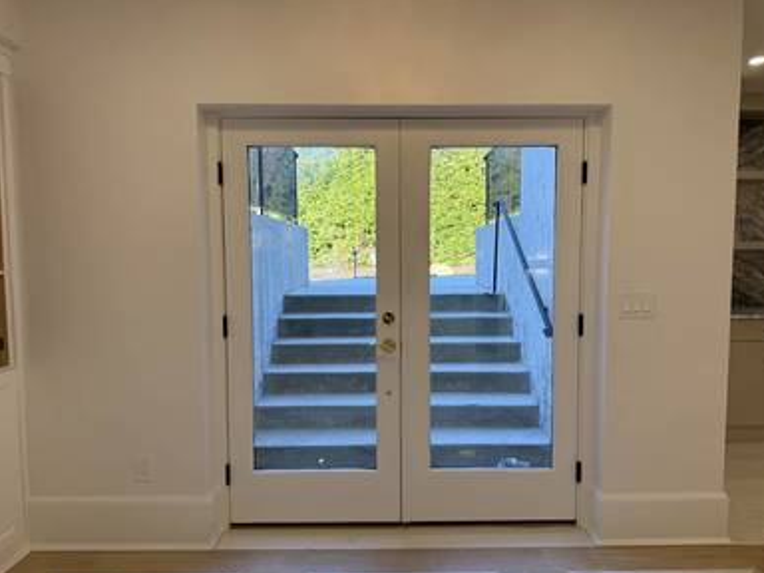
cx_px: 396
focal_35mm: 25
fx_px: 552
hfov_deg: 69.4
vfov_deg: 54.9
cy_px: 290
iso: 100
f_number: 1.78
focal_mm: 6.76
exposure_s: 1/240
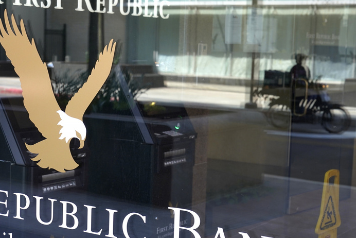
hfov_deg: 28.3
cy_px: 134
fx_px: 702
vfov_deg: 19.2
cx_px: 134
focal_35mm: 71
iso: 640
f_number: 5.6
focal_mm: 48
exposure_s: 1/320
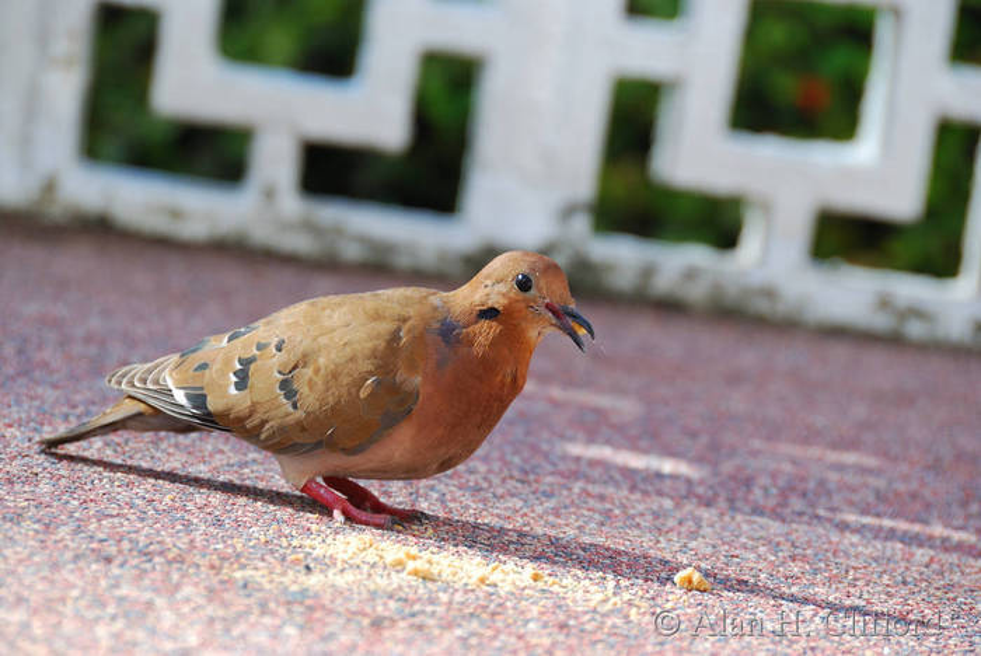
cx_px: 490
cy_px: 328
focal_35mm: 300
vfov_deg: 4.6
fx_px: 8182
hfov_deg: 6.9
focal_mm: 200
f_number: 7.1
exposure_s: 1/60
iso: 100
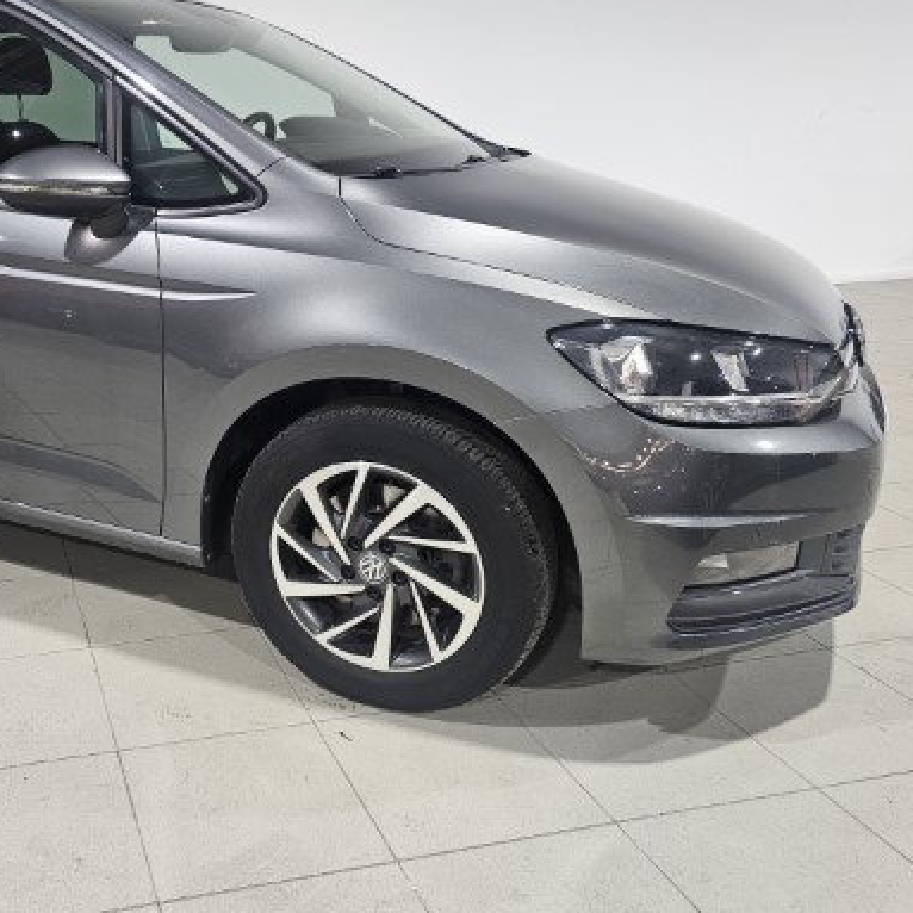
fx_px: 1015
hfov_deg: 45.8
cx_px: 174
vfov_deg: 48.3
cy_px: 386
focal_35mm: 34
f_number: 1.7
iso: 200
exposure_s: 1/142
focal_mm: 6.3
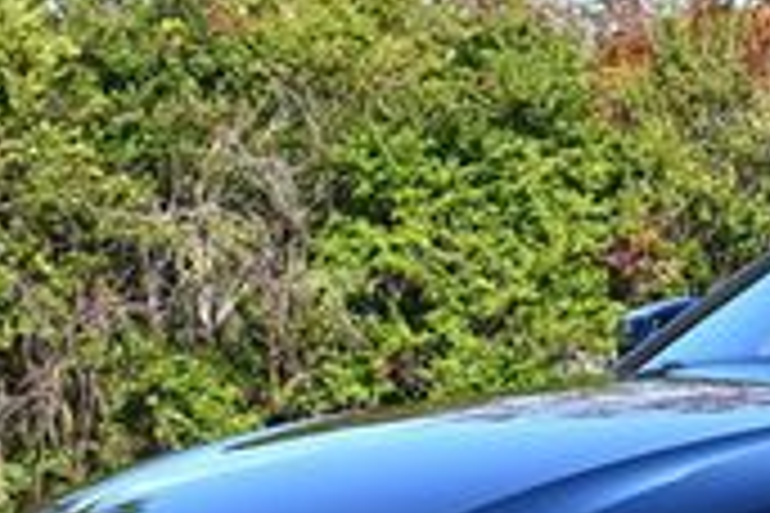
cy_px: 405
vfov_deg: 6.1
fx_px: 4812
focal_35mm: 225
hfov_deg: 8.9
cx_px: 1144
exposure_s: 1/250
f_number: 7.1
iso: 200
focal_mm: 30
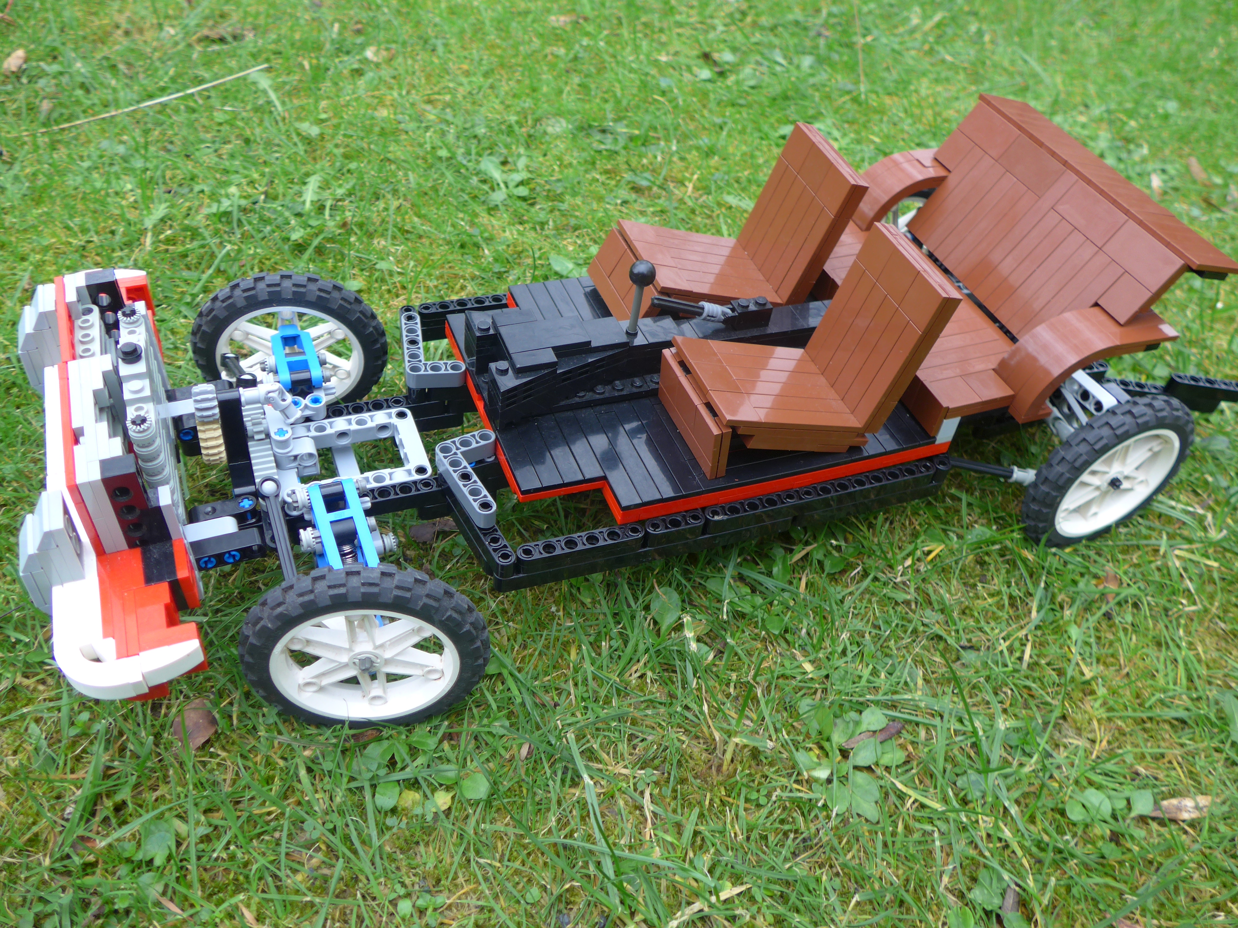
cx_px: 619
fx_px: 1037
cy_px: 464
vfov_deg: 48.2
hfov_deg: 61.7
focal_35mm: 29
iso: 100
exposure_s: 1/60
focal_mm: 6
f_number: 2
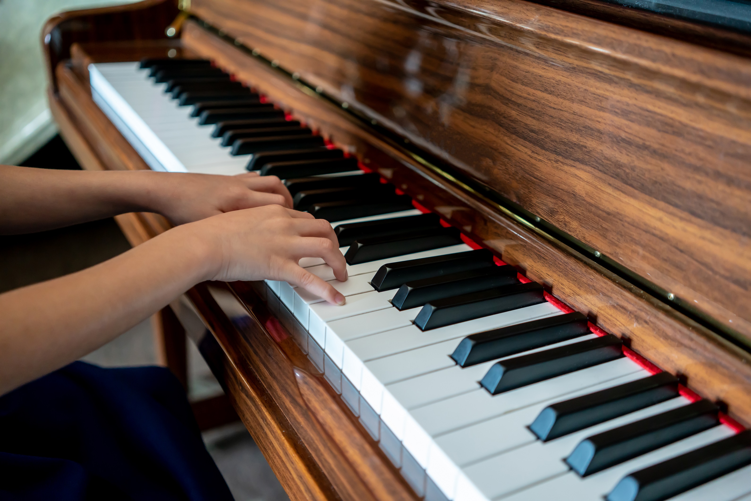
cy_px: 250
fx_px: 730
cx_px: 376
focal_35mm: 35
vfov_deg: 37.9
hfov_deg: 54.4
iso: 2000
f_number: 2.8
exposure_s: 1/60
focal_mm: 35
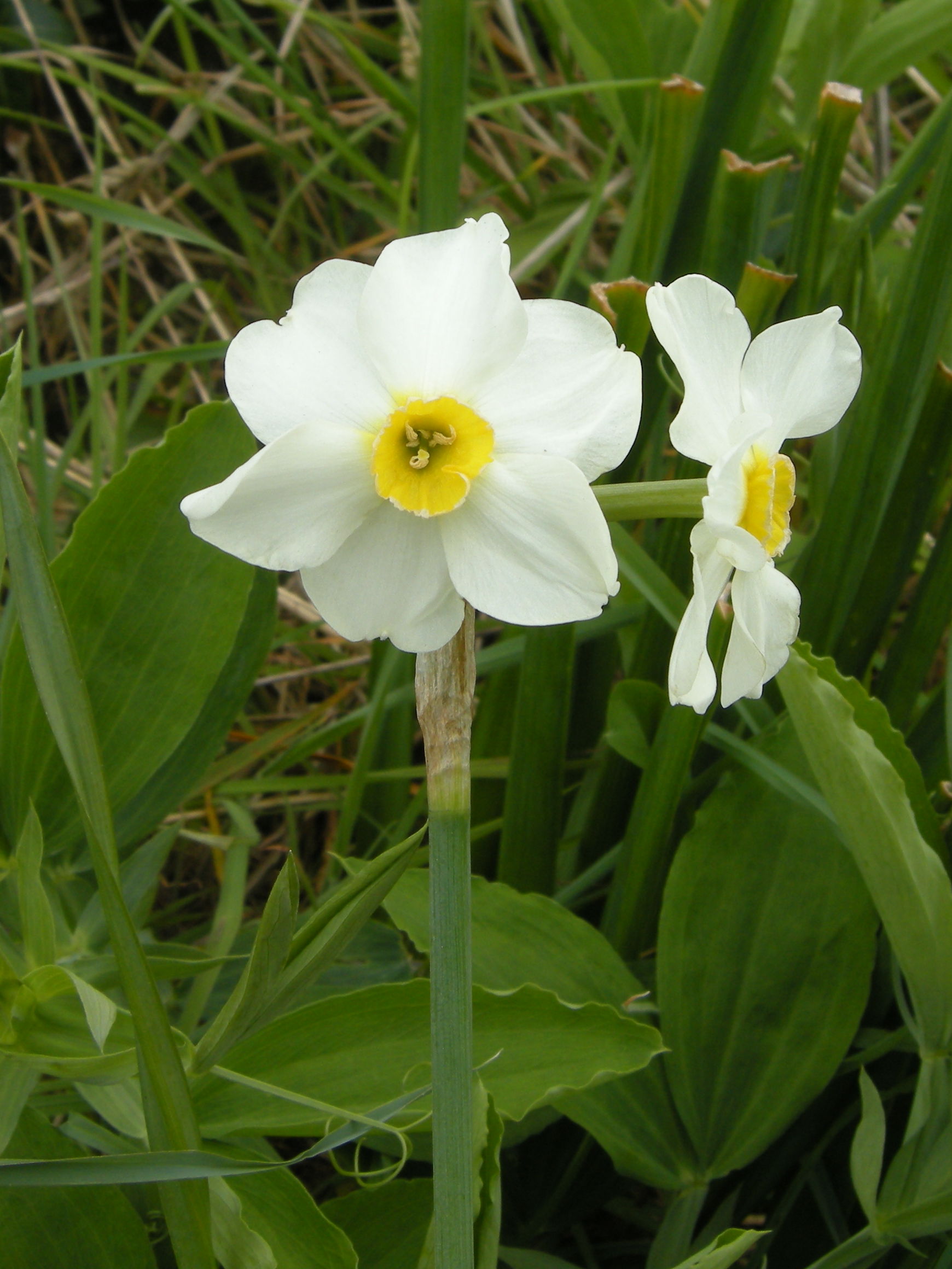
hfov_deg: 40.7
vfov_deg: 52.6
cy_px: 634
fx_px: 1283
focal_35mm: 35
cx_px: 476
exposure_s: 1/210
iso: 64
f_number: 4.8
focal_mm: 7.5
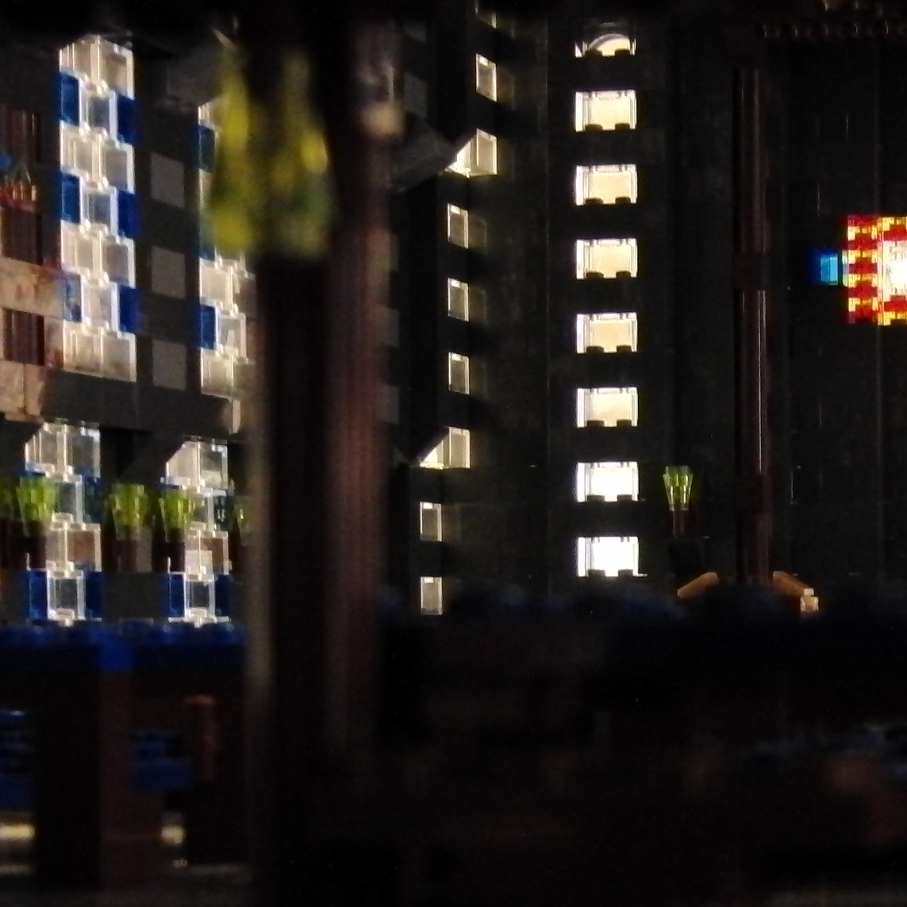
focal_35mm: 95
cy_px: 621
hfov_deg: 17.5
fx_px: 2816
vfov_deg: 18.2
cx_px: 1063
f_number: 3.8
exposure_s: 1/2
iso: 800
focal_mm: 7.1
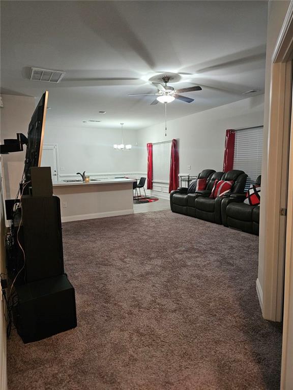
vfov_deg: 73.9
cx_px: 146
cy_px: 195
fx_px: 260
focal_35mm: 23
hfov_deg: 58.9
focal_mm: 6.3
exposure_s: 1/120
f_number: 1.7
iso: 800
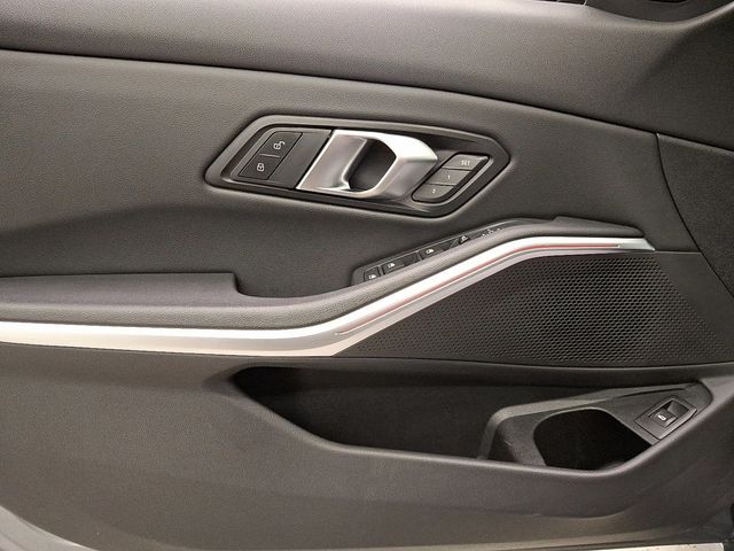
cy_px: 276
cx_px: 367
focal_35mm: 25
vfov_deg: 54.9
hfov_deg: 69.4
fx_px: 530
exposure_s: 1/30
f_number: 1.8
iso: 298
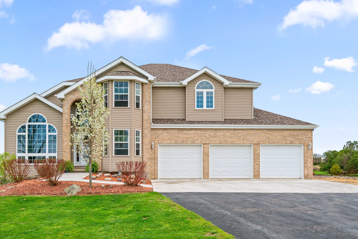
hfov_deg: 73.4
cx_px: 156
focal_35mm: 24
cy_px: 126
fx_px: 239
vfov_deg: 53.1
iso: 250
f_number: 11
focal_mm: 21
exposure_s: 1/160
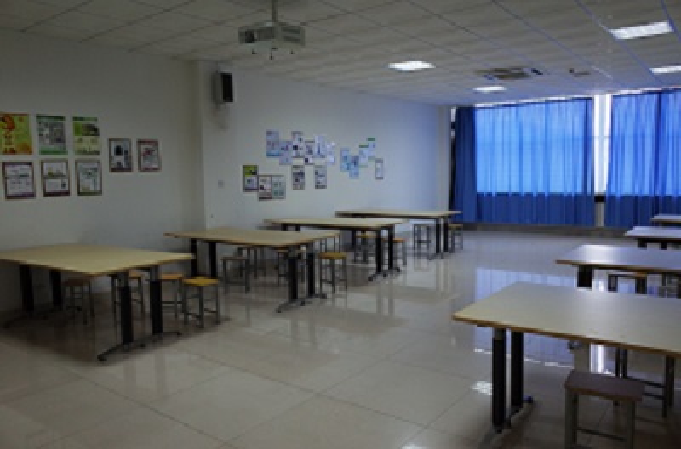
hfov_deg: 65.6
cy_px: 224
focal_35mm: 28
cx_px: 340
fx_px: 528
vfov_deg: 46.1
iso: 800
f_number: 4.5
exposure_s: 1/50
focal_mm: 18.3
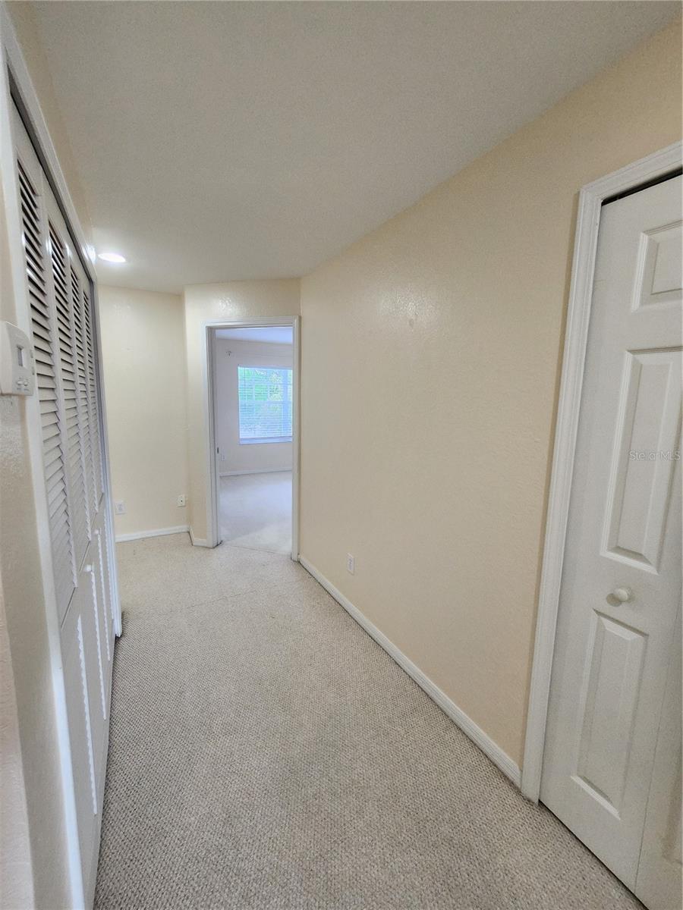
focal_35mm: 13
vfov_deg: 106.2
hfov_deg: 89.9
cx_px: 342
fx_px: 342
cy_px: 455
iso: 200
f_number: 2.2
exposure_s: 1/60
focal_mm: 1.74
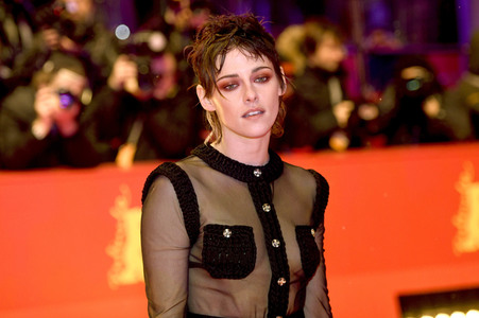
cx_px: 240
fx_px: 1303
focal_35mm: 98
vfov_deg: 13.9
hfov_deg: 20.8
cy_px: 159
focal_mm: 98
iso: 1250
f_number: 3.2
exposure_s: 1/400
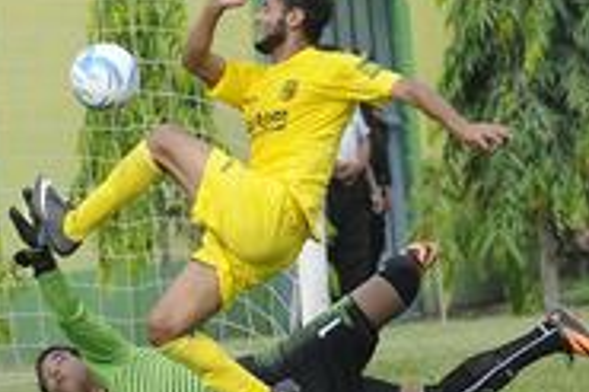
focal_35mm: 547
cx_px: 16
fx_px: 8947
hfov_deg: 3.8
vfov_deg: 2.5
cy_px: 127
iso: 320
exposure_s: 1/1000
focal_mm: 135
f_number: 5.6
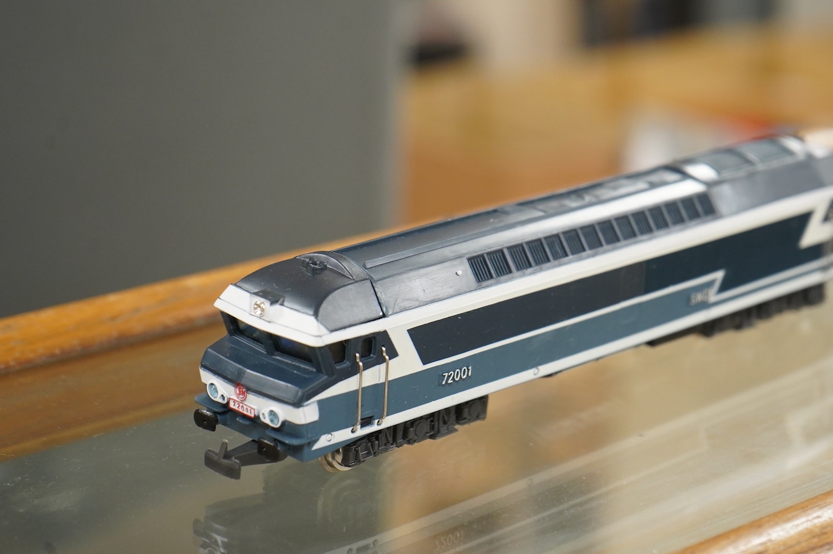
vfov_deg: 14.7
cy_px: 234
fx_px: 2150
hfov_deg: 21.9
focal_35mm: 93
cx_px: 511
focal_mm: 70
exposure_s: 1/100
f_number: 6.3
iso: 2500
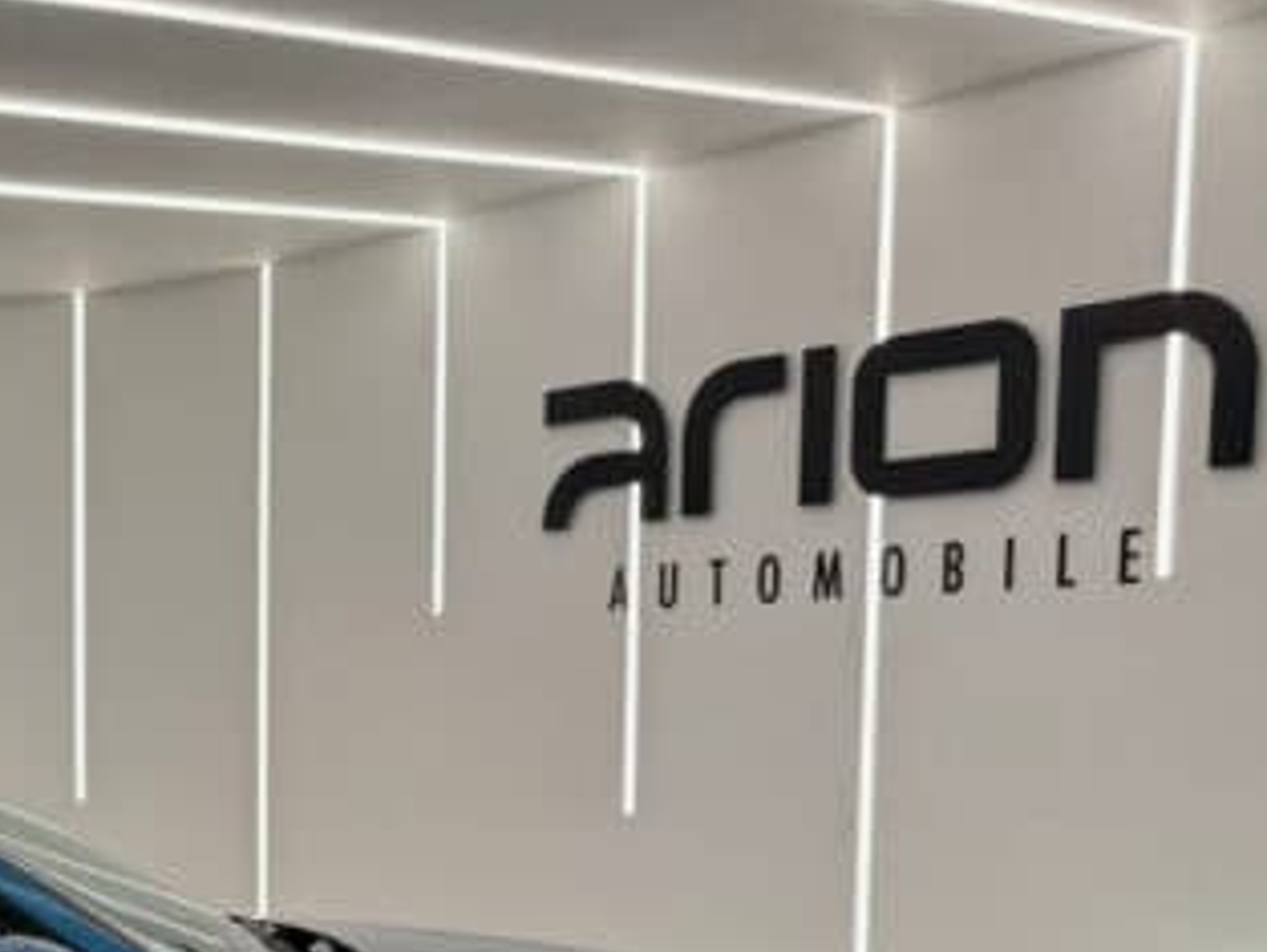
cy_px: 1003
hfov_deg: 27.9
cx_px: -243
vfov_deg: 22.9
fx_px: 2234
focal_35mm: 61
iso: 125
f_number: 1.8
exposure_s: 1/100
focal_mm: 6.8
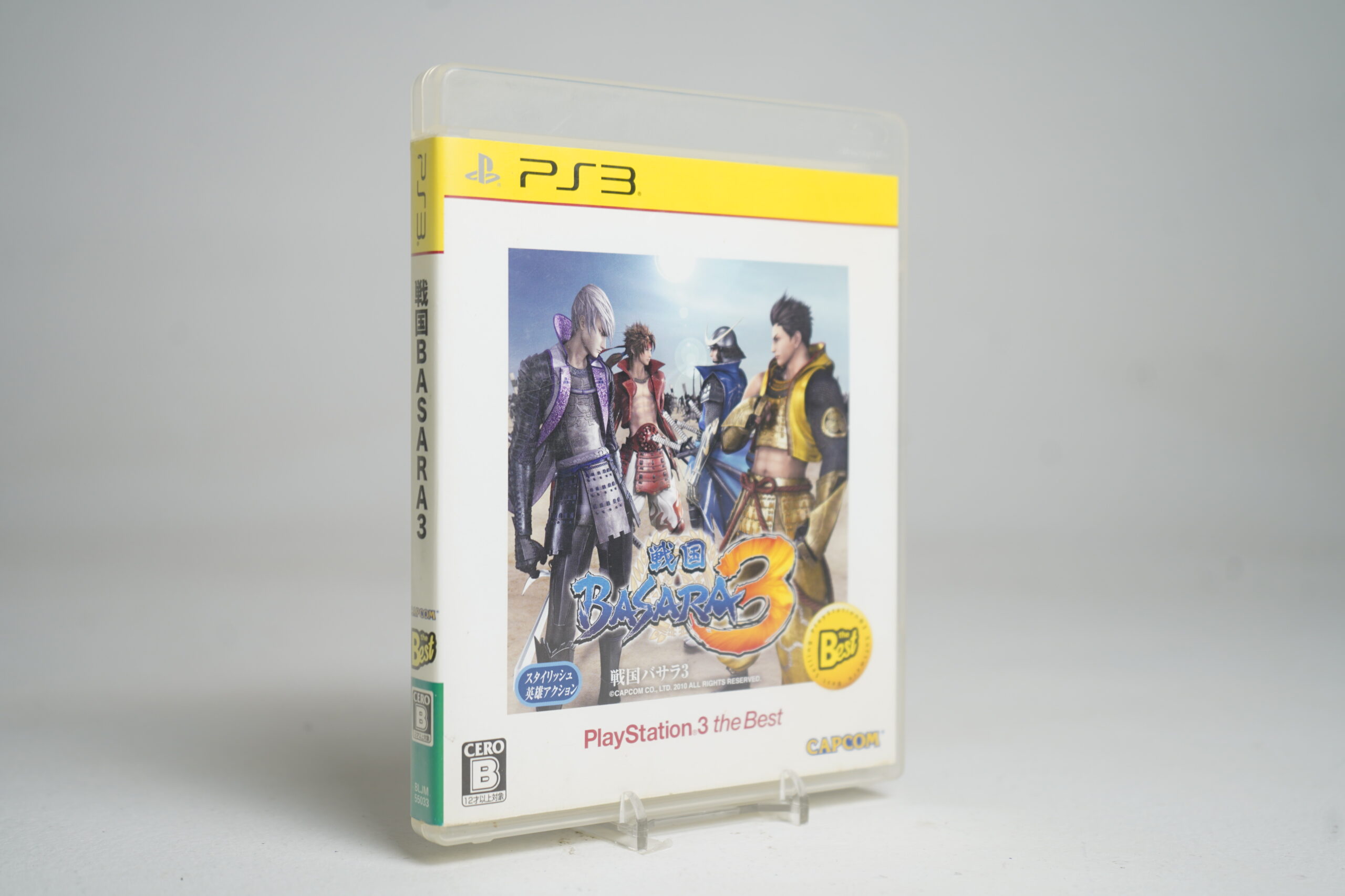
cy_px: 448
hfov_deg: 41.9
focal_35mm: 47
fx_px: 1756
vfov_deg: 28.7
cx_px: 672
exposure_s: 1/50
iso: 160
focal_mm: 47
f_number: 4.5
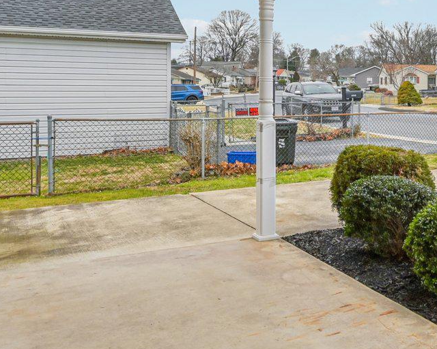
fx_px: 543
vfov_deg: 35.1
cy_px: 97
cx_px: 445
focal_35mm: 42
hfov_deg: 38.5
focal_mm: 14
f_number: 8
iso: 100
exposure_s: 1/250
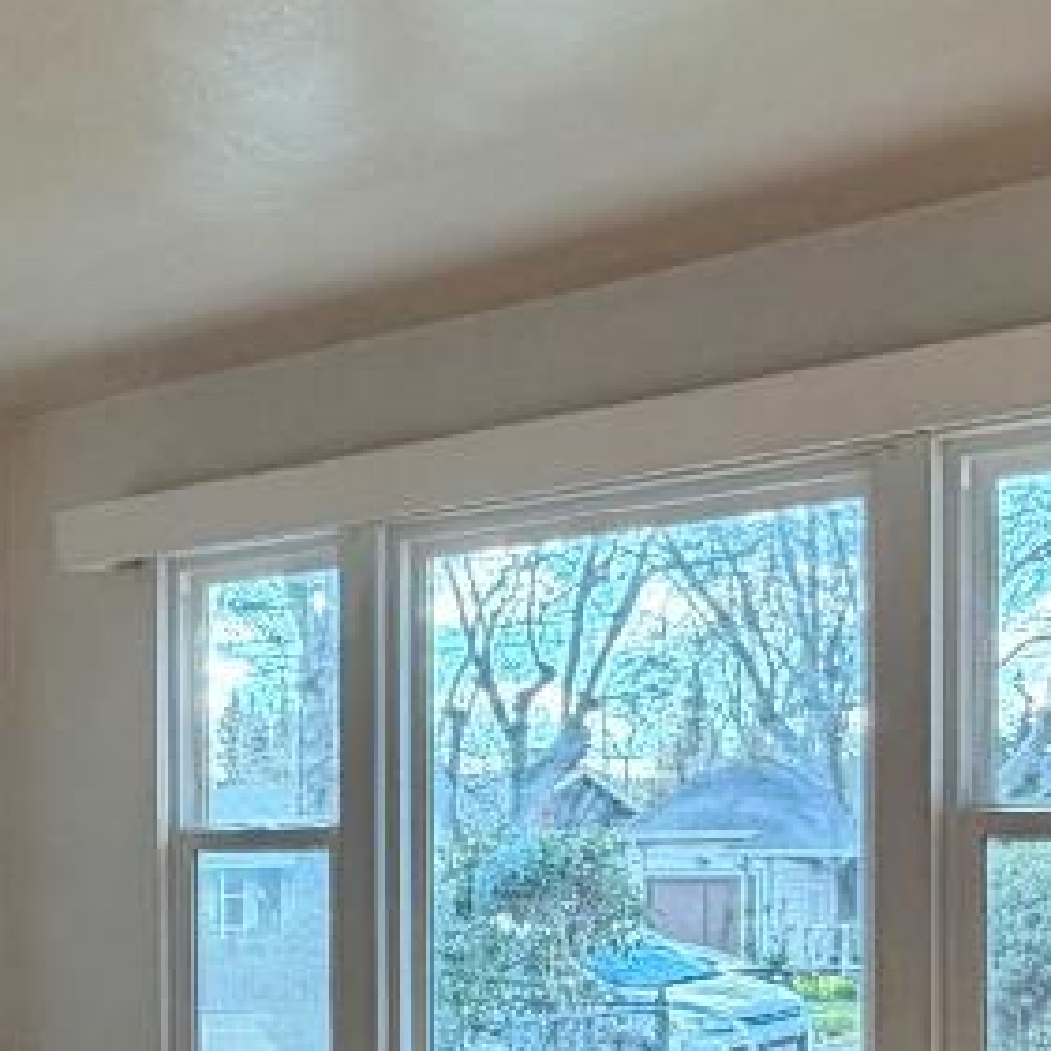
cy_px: 918
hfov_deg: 25.7
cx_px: 247
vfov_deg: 25.4
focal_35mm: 66
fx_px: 2267
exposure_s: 1/120
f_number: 2.2
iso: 200
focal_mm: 2.22
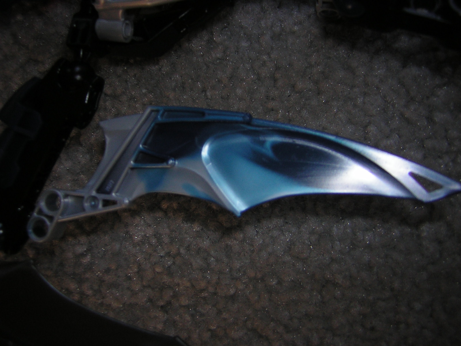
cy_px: 173
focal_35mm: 36
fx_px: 479
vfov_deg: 39.7
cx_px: 230
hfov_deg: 51.4
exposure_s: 1/60.1
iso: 50
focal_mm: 4.7
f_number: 2.6
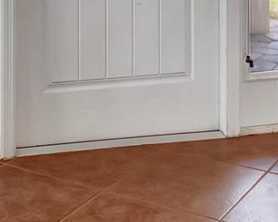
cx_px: 133
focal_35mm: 88
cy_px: -158
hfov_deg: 21.7
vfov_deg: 15.4
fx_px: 724
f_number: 8
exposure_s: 1/15
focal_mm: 10
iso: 1000
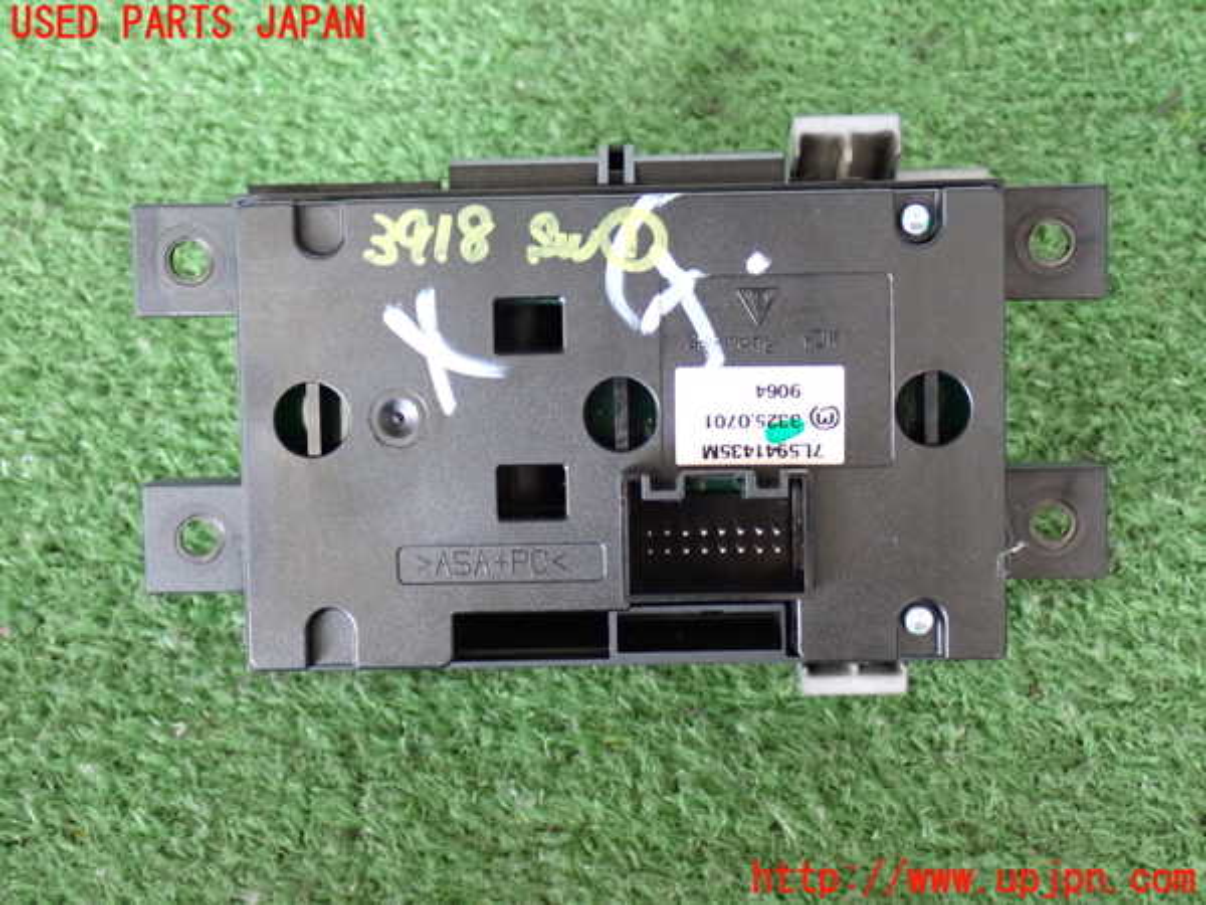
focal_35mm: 54
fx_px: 1881
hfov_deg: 35.5
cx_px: 603
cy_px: 452
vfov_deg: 27.0
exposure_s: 1/50
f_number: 3.3
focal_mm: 9.65
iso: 800
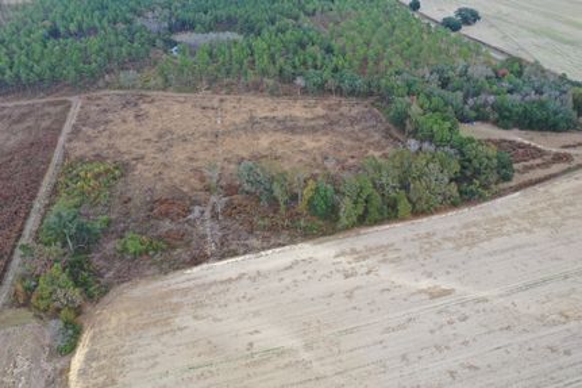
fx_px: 452
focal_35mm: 28
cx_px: 291
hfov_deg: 65.5
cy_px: 194
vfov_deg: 46.4
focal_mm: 10.26
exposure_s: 1/160
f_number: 4.5
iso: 100
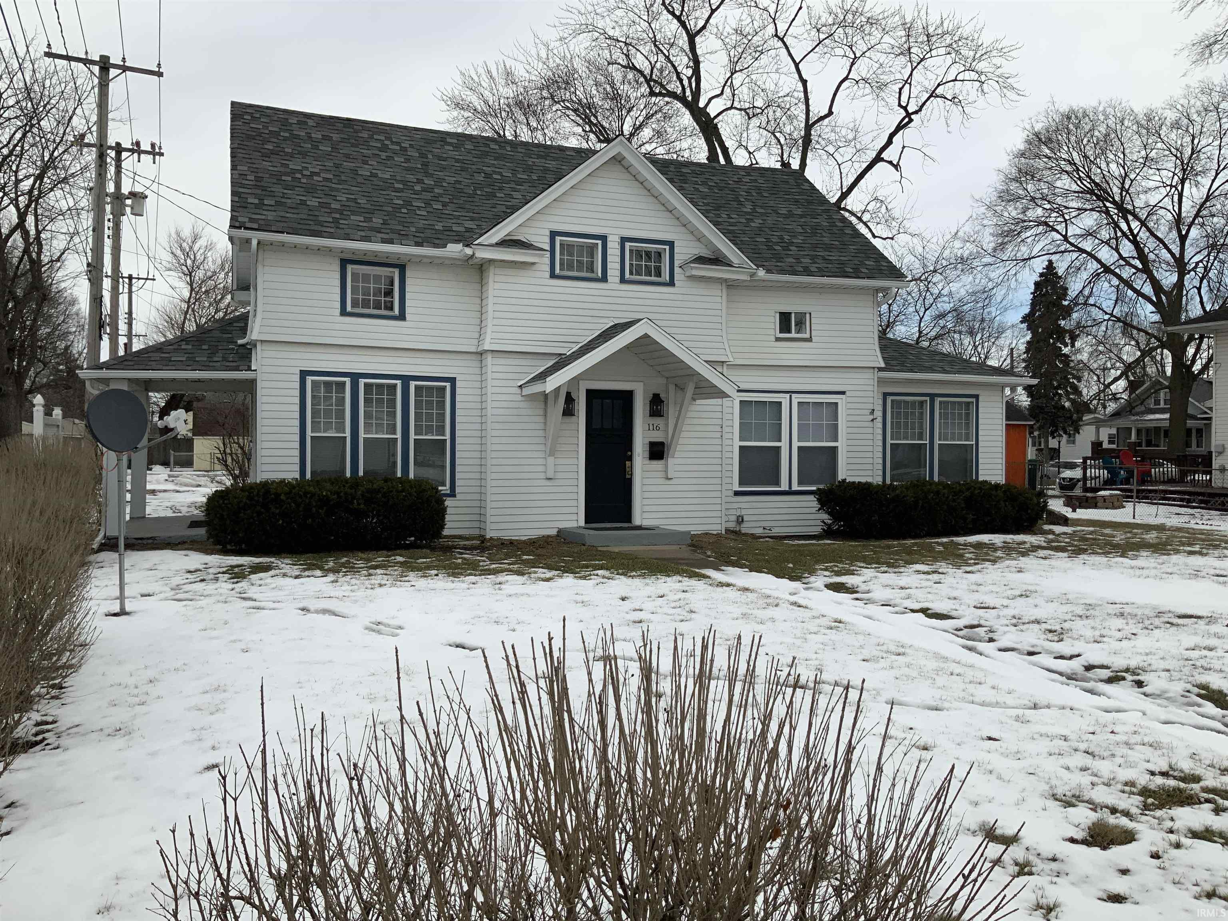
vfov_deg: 48.2
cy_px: 460
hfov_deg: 61.7
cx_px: 614
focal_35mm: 29
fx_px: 1029
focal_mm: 3
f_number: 1.8
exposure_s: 1/2427
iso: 16
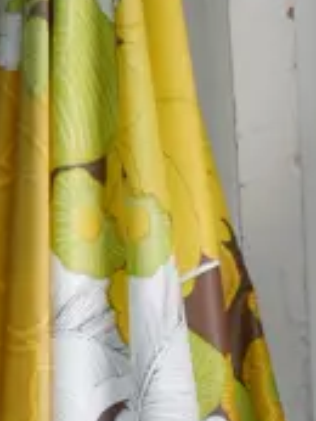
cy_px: 947
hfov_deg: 7.4
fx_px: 2443
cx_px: 300
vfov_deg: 9.0
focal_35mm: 201
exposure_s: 1/100
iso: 200
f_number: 4
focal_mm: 17
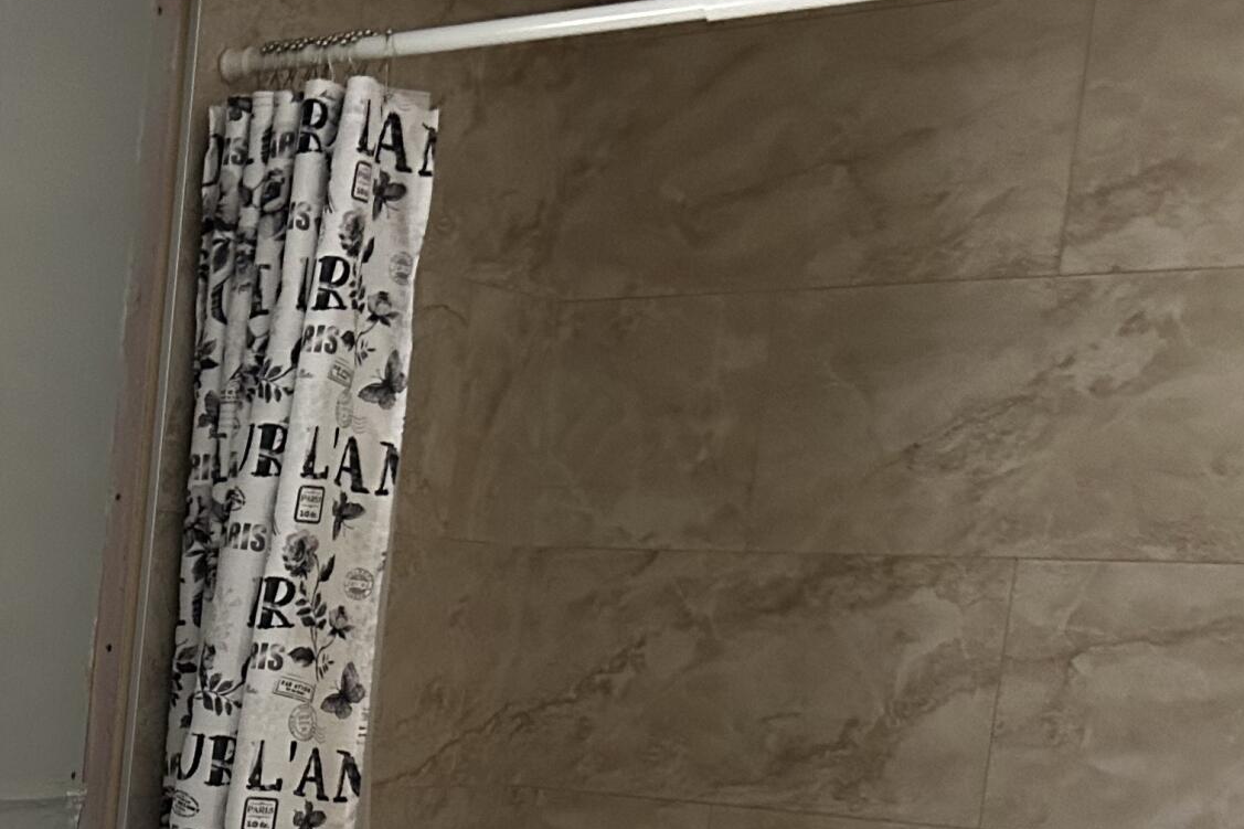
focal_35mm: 72
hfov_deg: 24.8
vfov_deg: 18.0
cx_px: -322
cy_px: 978
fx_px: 2487
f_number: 1.5
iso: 500
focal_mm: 5.7
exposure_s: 1/46
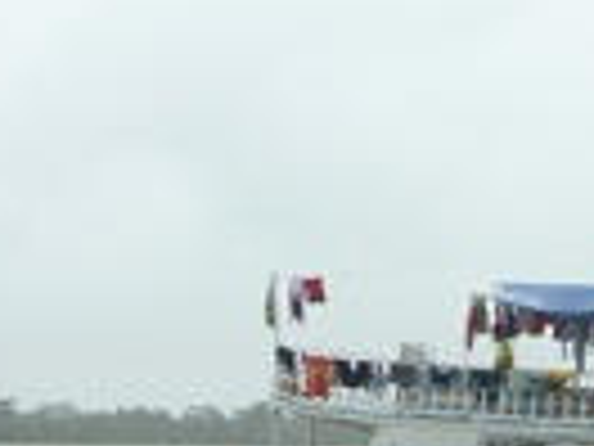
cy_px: 622
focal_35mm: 127
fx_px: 2179
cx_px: 621
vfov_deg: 11.3
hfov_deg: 15.2
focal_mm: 4.9
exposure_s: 1/50
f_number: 3.3
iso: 80
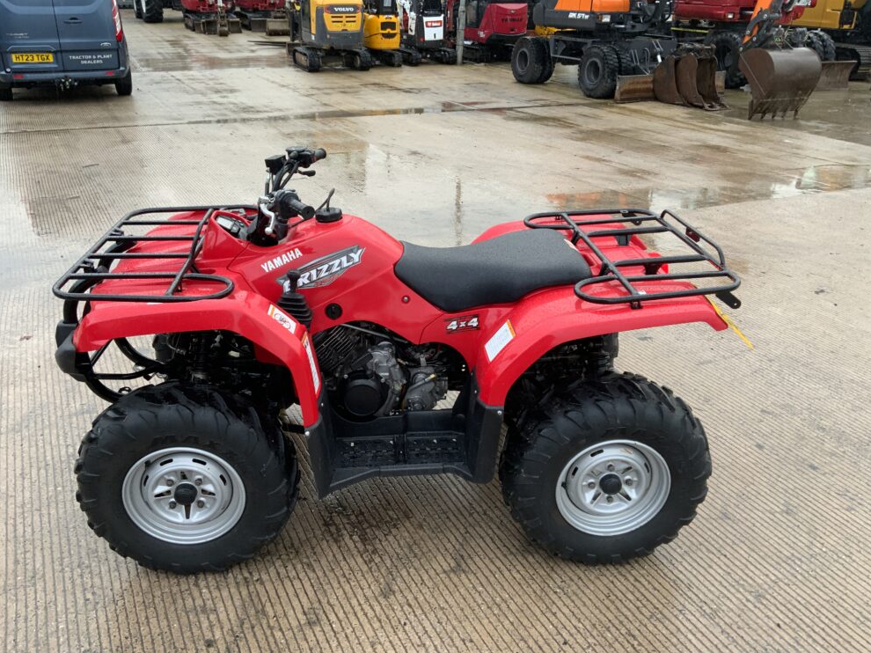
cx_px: 421
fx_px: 755
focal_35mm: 30
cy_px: 330
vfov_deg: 46.8
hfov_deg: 60.0
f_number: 1.8
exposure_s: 1/122
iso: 50
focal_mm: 3
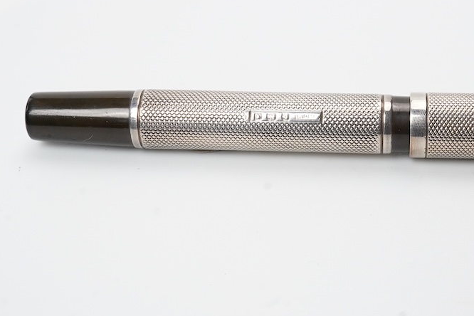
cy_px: 115
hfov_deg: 26.2
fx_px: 1001
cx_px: 375
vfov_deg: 17.9
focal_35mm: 76
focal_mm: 30
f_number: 22
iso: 640
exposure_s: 1/100
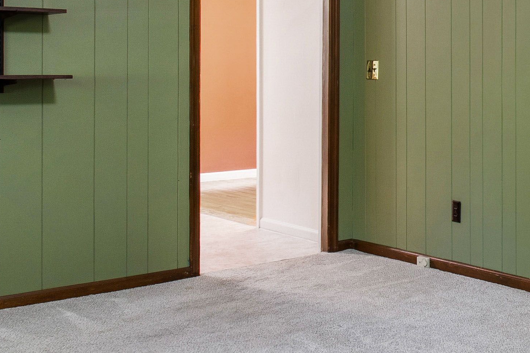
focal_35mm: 57
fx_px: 839
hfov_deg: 31.1
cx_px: 588
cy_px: 30
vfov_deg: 23.1
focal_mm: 10
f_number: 8
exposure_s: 4
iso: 100
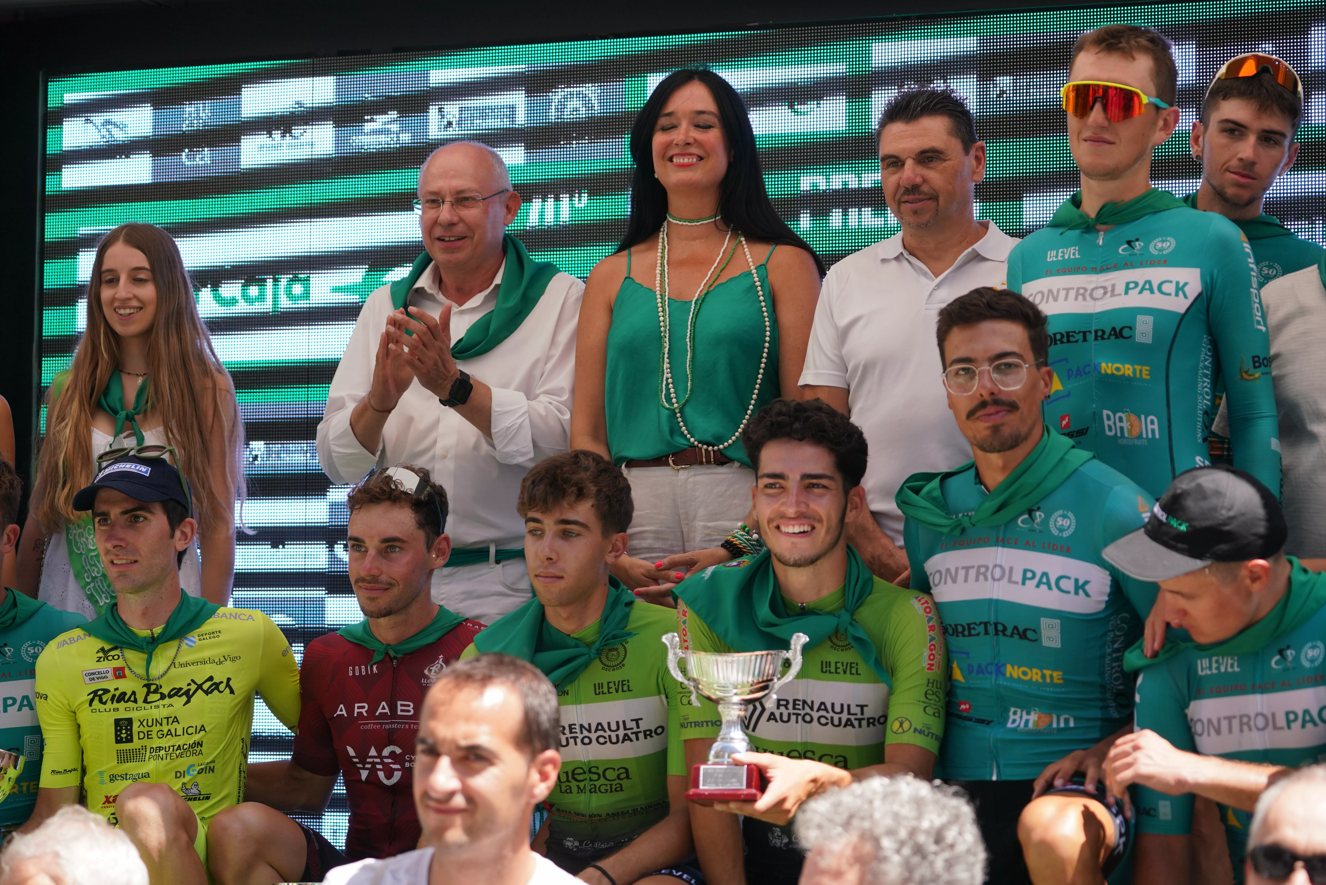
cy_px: 442
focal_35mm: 106
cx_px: 663
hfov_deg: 19.3
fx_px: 3905
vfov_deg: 12.9
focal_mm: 106
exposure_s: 1/1250
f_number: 4
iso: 400
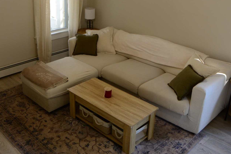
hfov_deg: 49.1
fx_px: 250
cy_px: 60
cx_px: 86
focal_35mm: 39
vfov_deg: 34.1
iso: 200
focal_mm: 16
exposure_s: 1/40
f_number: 4
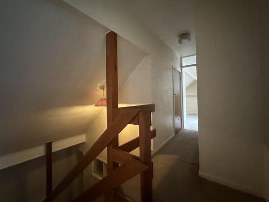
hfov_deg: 98.1
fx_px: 117
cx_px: 139
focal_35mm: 15
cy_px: 96
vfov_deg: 81.7
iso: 1250
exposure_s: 1/34
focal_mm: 2.22
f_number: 2.2
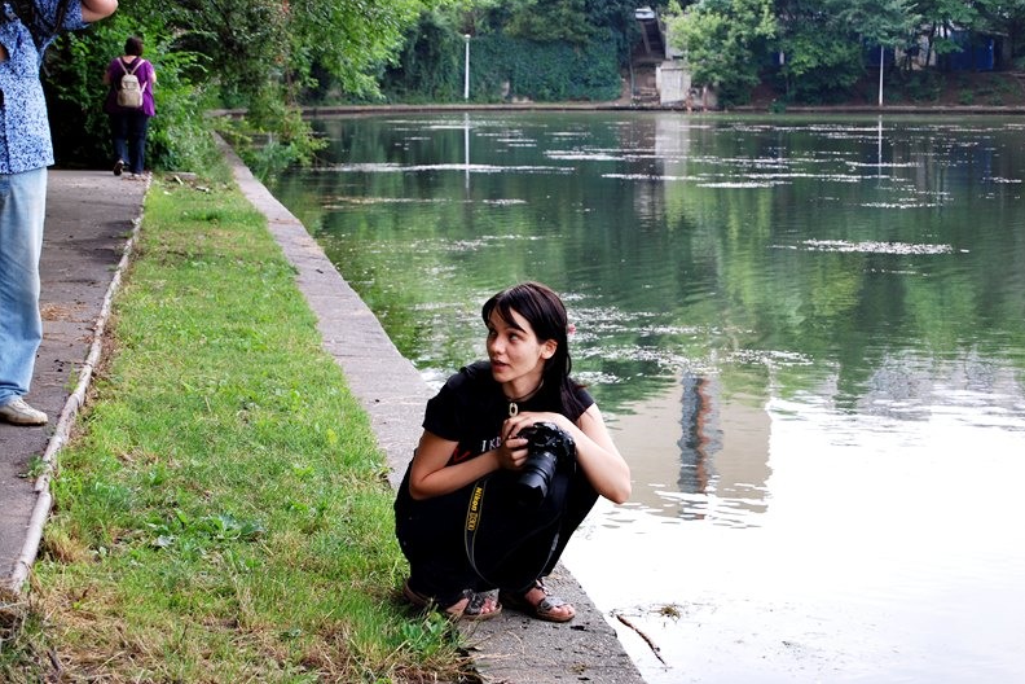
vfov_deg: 16.4
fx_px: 2377
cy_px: 338
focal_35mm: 84
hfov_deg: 24.3
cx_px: 516
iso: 160
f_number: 5.6
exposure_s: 1/125
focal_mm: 55
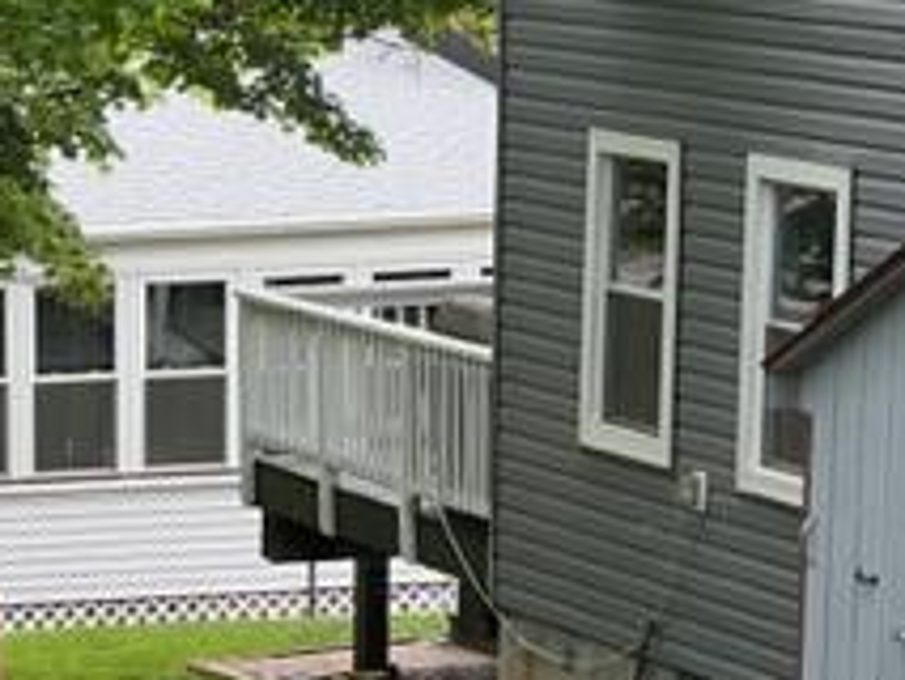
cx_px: -391
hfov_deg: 8.4
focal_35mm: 231
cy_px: 982
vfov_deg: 6.4
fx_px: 6043
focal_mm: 9
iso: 40
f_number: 2.8
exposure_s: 1/99
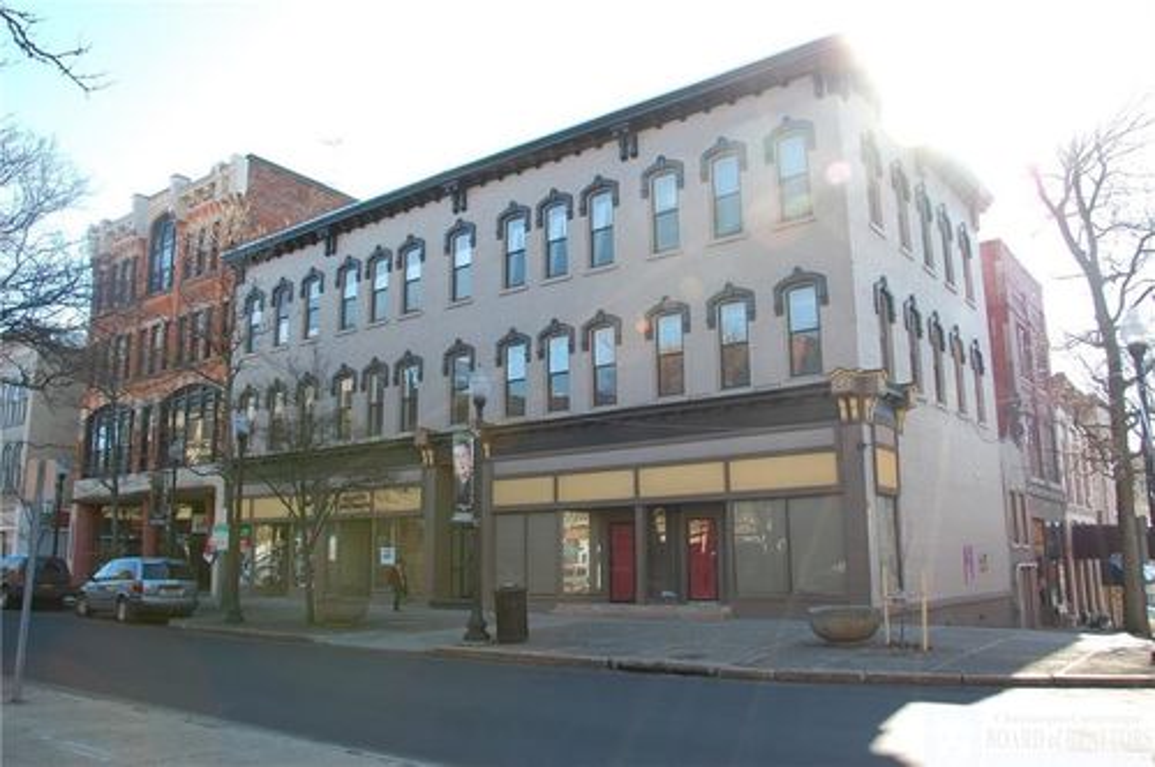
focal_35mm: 30
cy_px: 384
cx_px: 578
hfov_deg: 62.0
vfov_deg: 43.5
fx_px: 961
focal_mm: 20
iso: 200
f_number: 6.3
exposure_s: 1/160
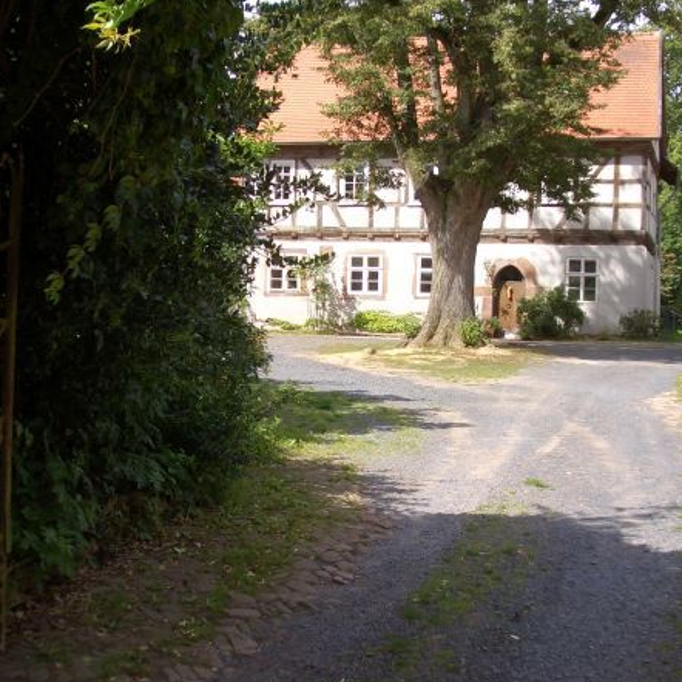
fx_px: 1248
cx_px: 330
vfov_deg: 30.6
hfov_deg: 30.6
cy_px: 361
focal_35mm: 56
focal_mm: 5.8
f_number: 4.3
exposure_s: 1/250
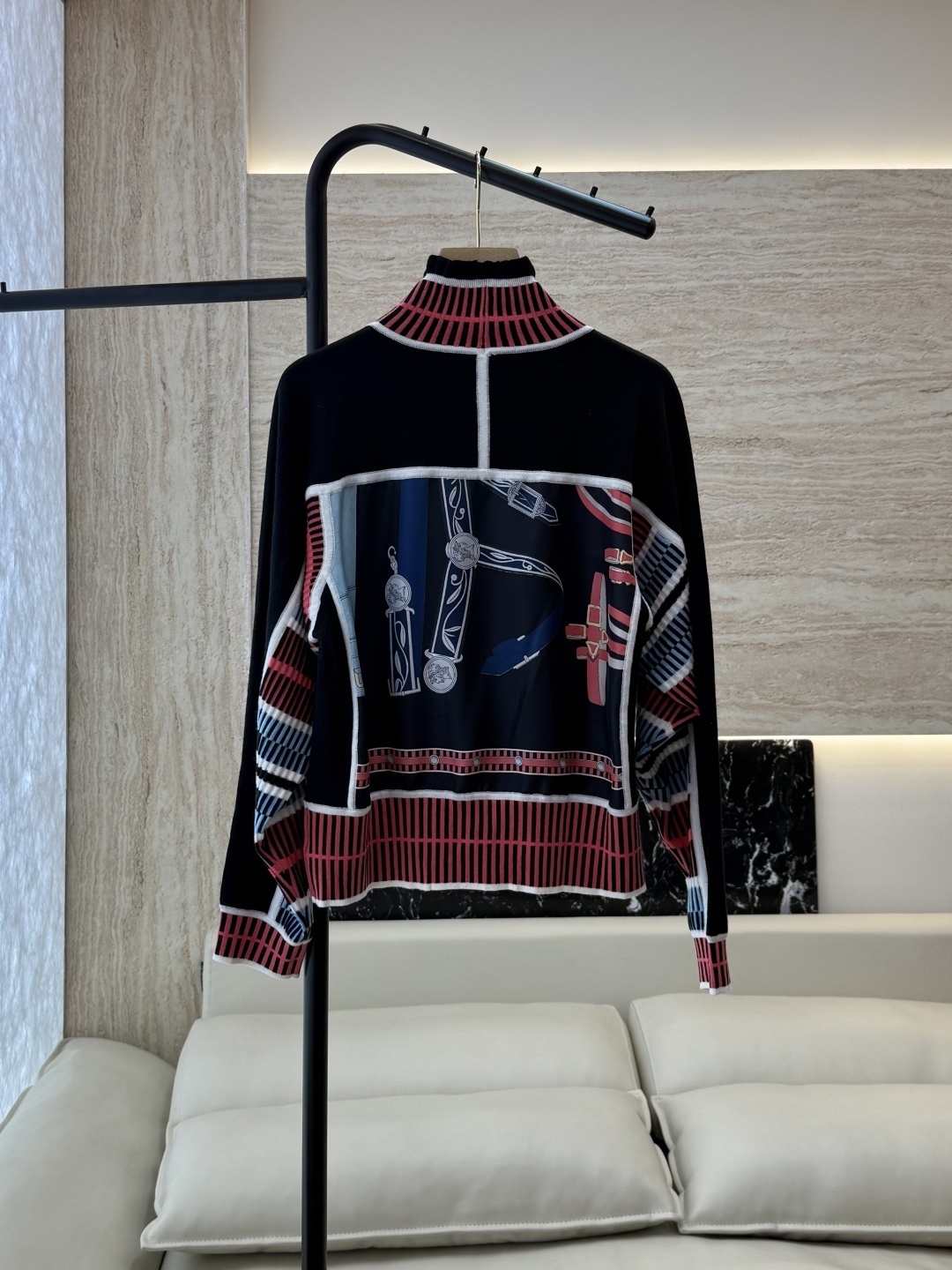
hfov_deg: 56.8
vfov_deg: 71.6
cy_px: 635
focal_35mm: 24
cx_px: 476
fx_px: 880
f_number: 1.78
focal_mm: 6.76
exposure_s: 1/157
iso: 64
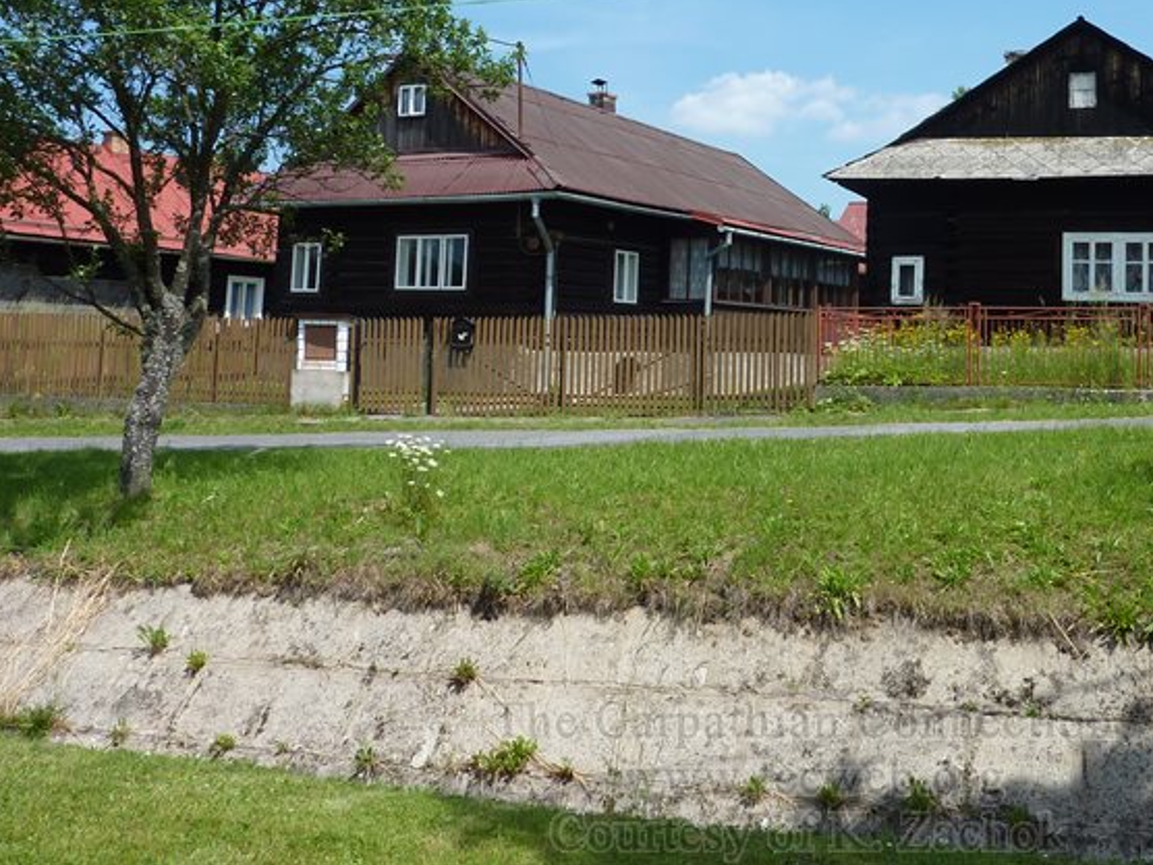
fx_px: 1199
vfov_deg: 38.9
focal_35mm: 36
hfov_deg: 50.3
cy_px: 245
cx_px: 782
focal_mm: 4.1
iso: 80
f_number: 4.5
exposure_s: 1/400
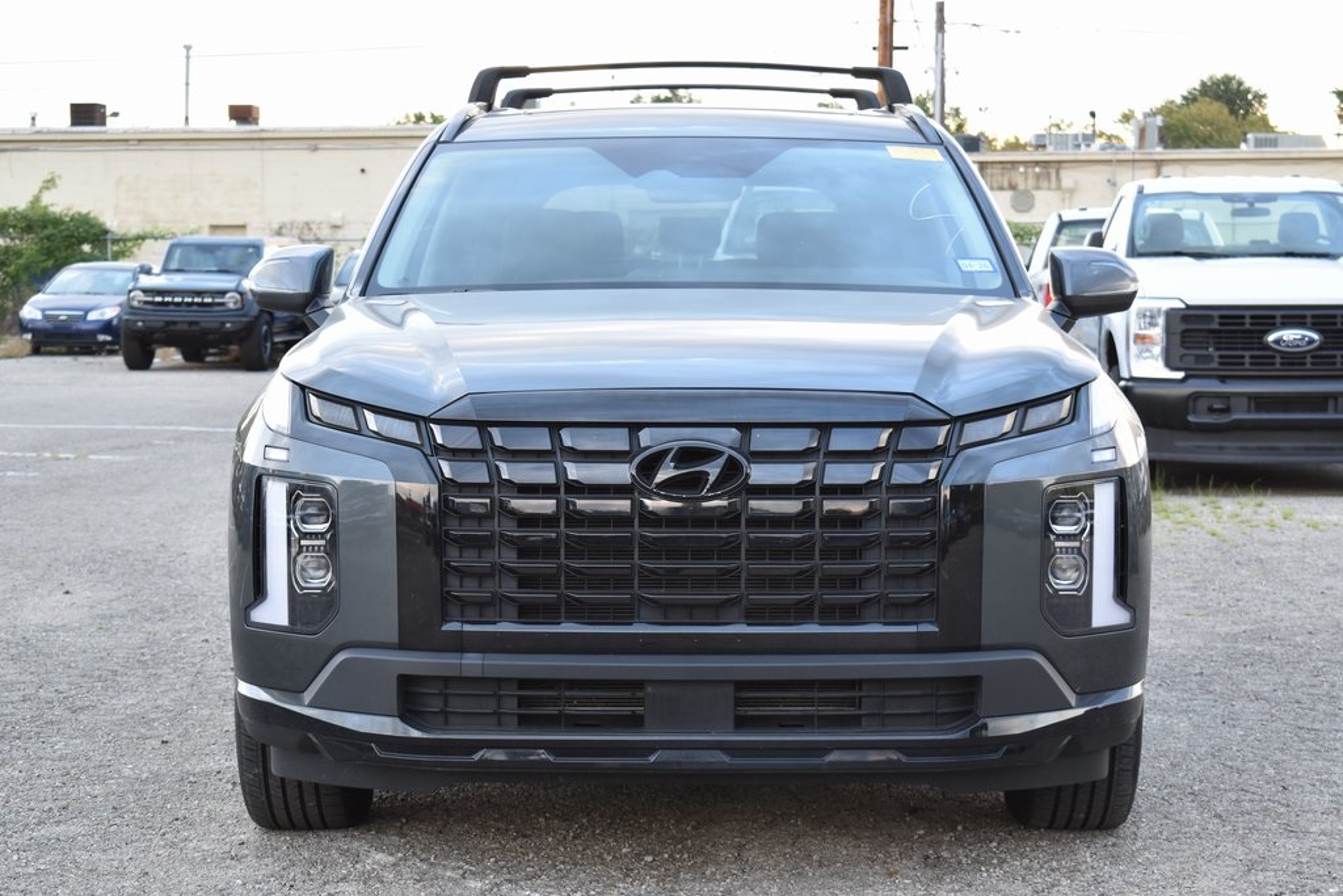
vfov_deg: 18.2
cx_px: 672
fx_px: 2798
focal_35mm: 75
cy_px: 448
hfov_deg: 27.0
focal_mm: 50
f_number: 5.6
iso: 500
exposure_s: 1/60
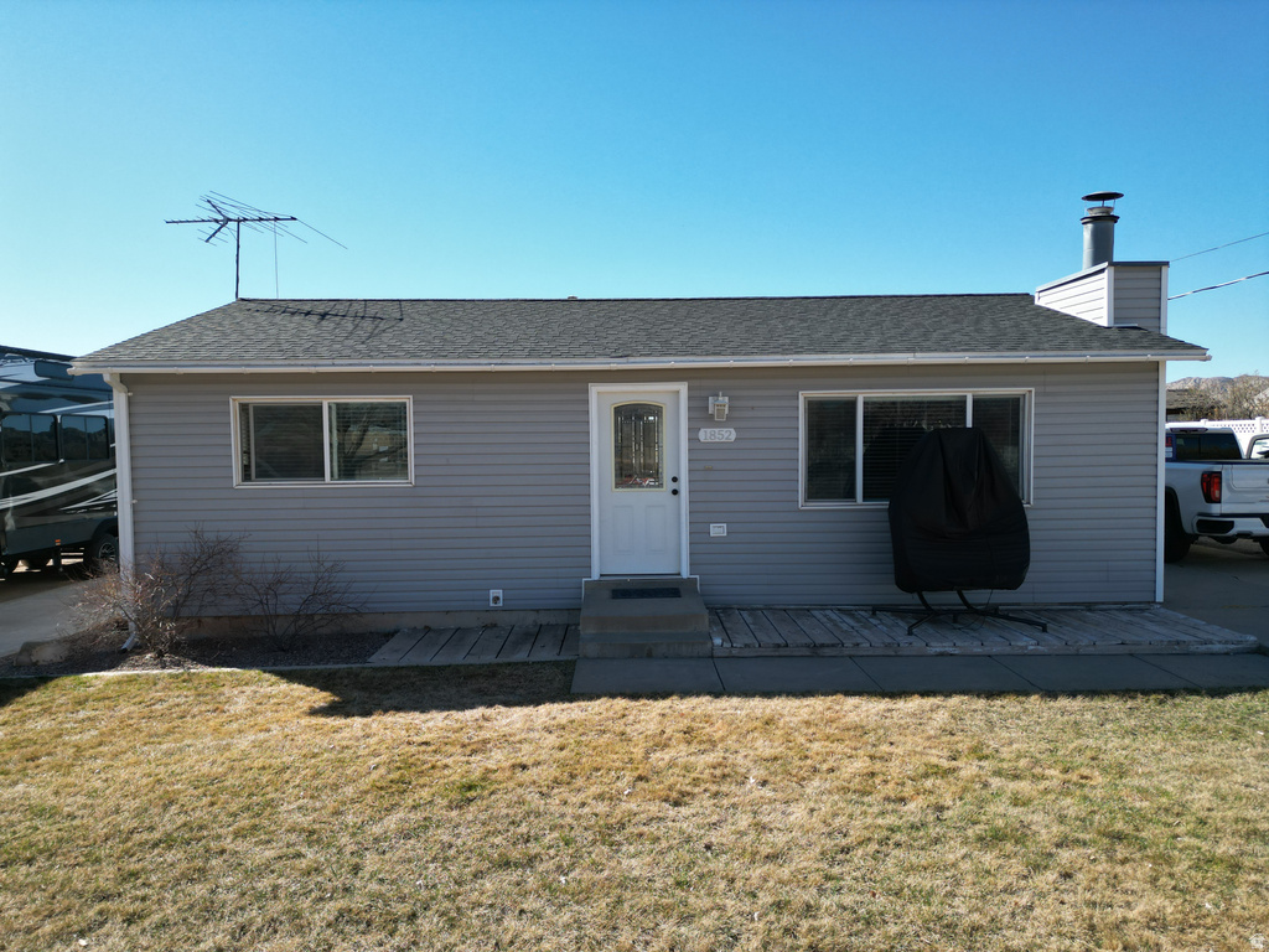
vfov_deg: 56.8
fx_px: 880
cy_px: 476
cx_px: 634
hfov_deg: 71.6
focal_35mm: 24
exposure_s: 1/2000
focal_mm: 6.72
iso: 130
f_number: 1.7
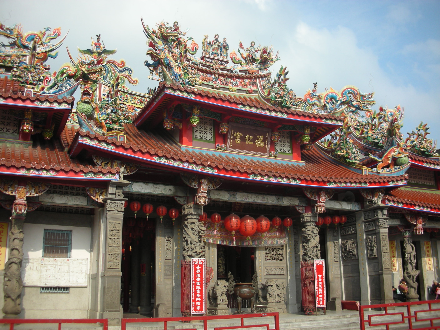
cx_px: 220
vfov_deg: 40.7
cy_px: 165
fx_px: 445
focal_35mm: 35
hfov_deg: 52.6
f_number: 8.5
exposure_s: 1/73.5
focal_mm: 5.8
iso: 50
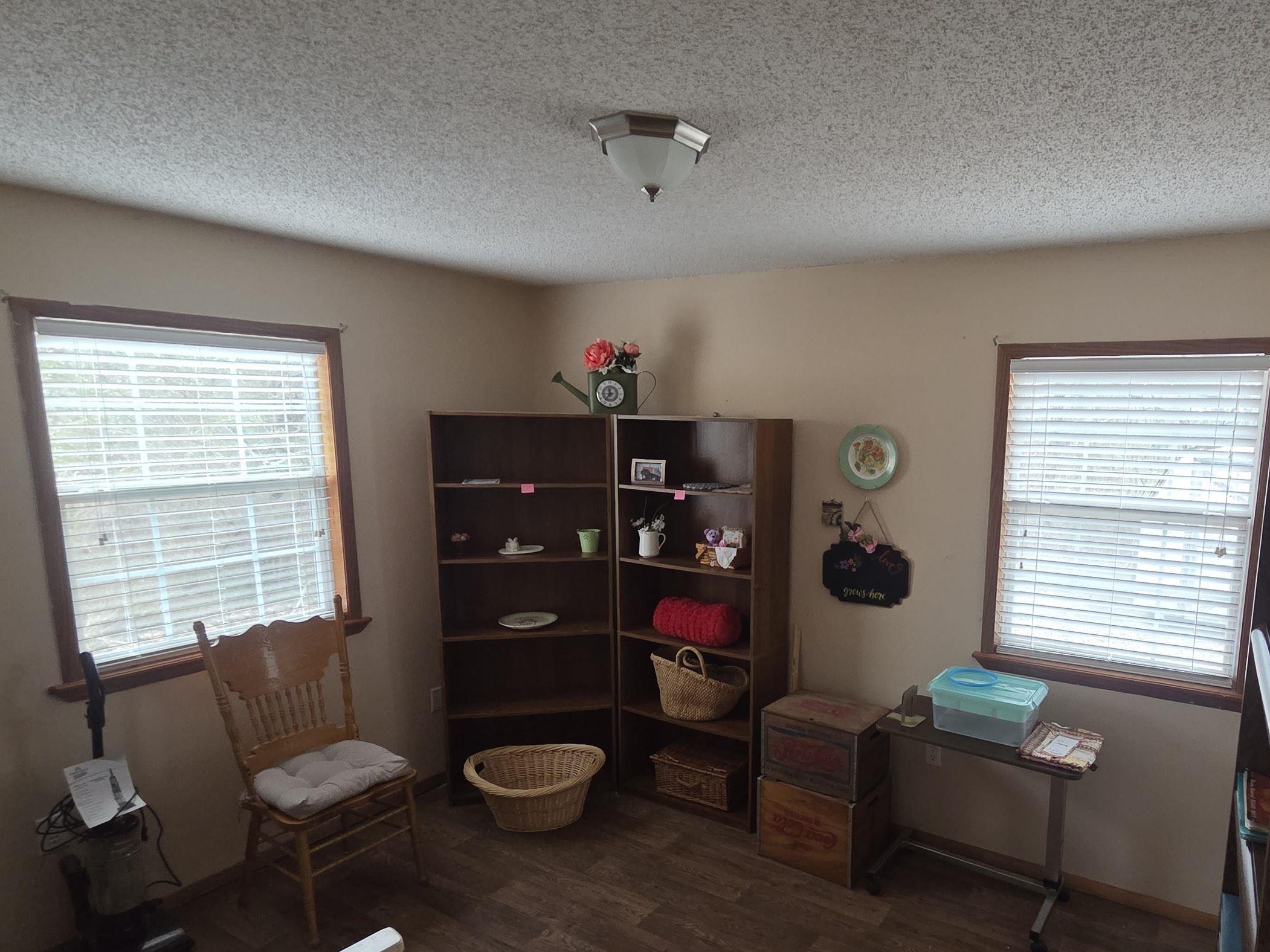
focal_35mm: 19
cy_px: 541
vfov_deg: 68.4
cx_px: 831
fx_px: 697
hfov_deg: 82.2
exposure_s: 1/60
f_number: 2.2
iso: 500
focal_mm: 2.2
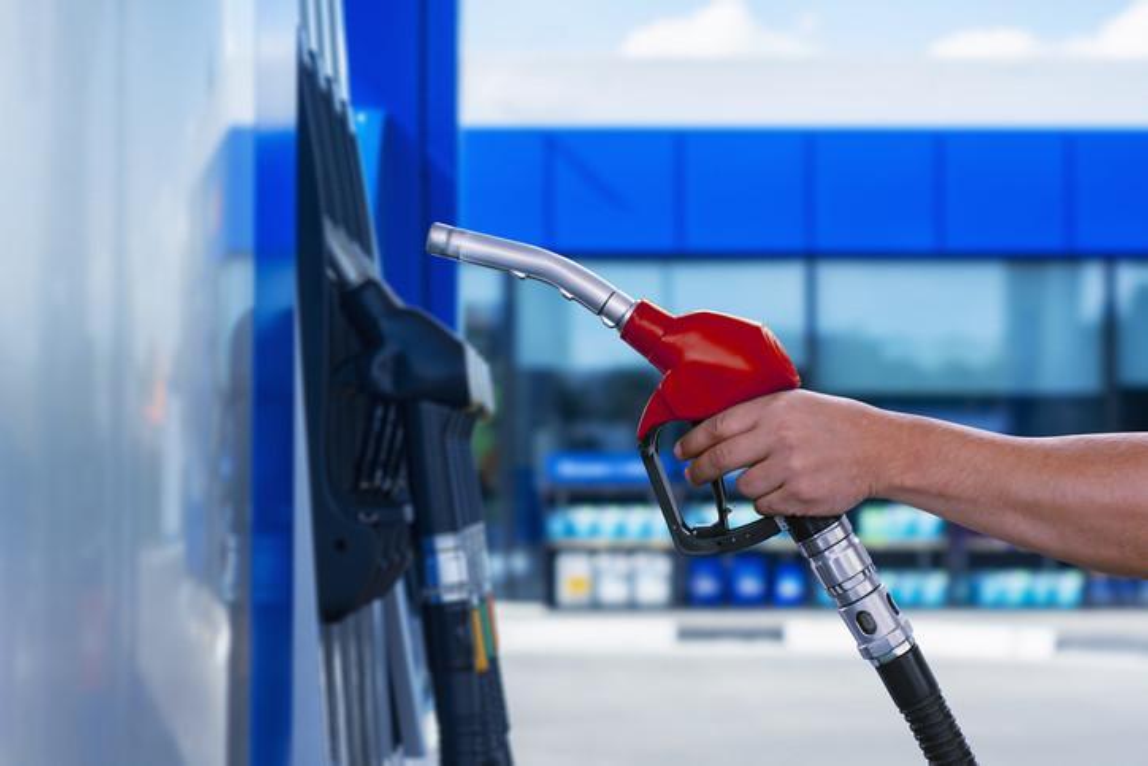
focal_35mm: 75
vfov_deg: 18.2
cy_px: 383
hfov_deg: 27.0
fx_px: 2392
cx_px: 574
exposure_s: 1/500
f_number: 3.5
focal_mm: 50
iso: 100
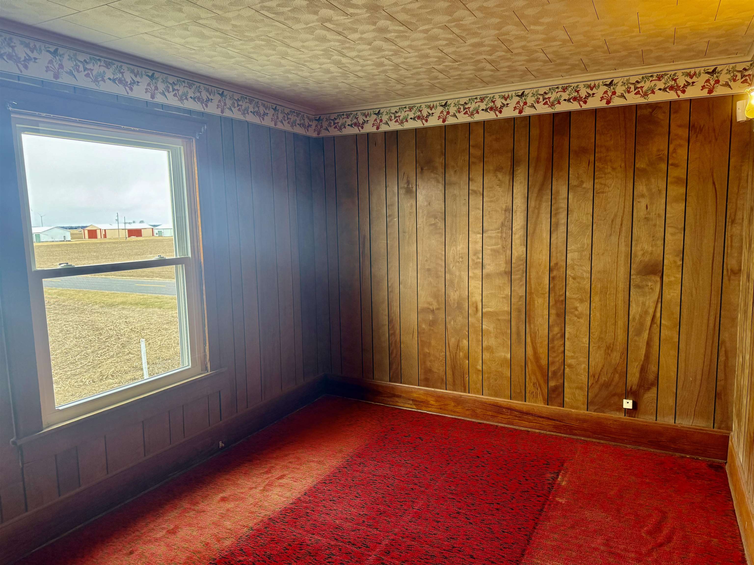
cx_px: 377
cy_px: 282
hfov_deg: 71.6
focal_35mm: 24
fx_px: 523
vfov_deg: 56.8
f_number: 1.78
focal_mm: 6.76
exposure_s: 1/99
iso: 200
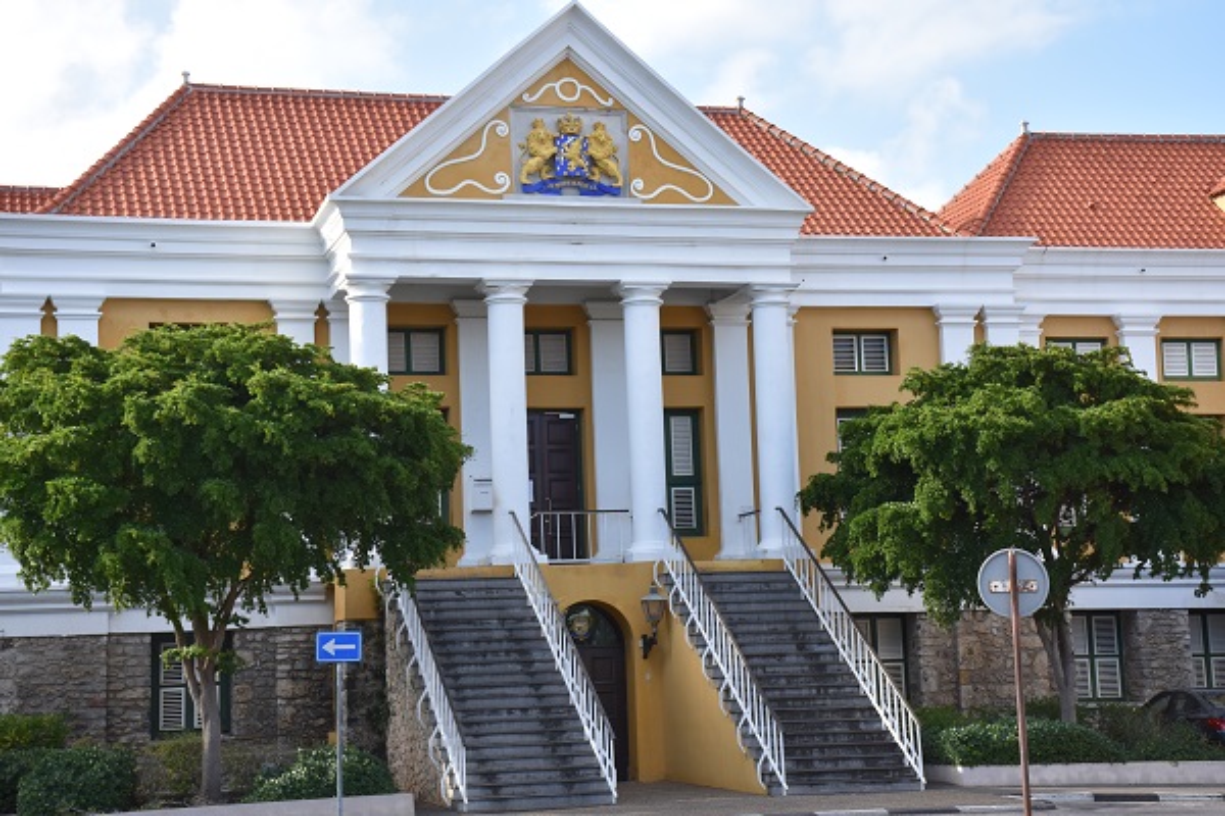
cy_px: 408
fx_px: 2297
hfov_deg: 29.9
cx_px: 612
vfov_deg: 20.2
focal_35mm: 68
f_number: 8
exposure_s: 1/500
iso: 400
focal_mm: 45
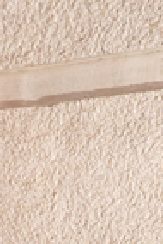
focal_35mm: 167
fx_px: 1134
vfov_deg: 11.5
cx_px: -81
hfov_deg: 8.1
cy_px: 412
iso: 400
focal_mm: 23
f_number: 8
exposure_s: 1/80
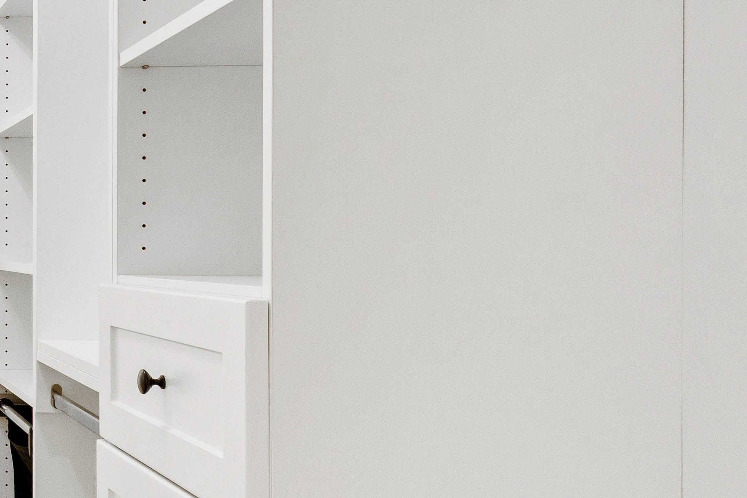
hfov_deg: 30.1
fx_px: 954
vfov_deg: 29.2
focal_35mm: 46
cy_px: 235
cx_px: -305
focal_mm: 10
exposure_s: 1/4
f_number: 8
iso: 100
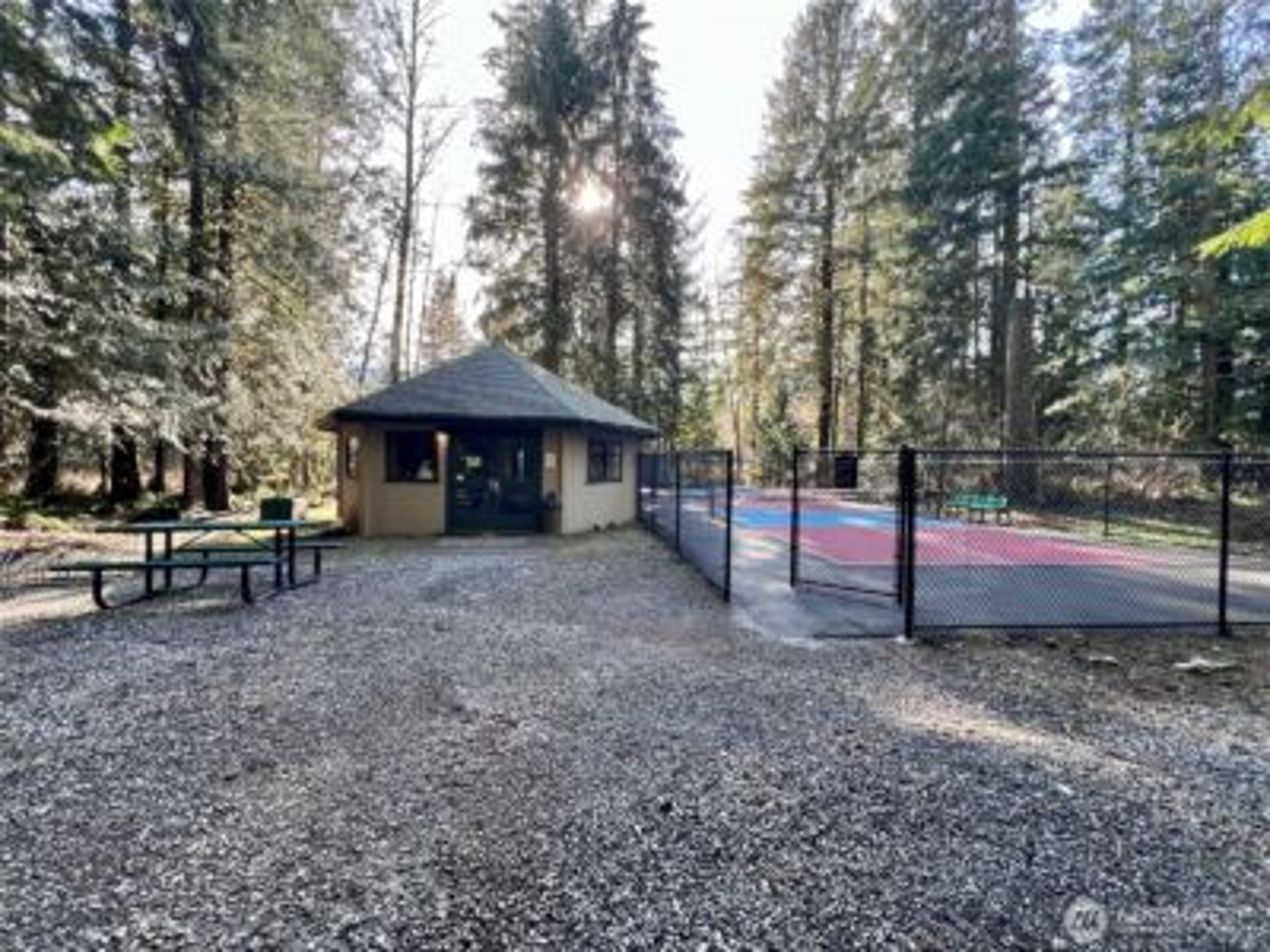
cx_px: 635
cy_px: 476
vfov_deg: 89.9
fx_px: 477
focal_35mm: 13
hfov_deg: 106.2
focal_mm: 1.57
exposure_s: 1/99
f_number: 1.8
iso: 50
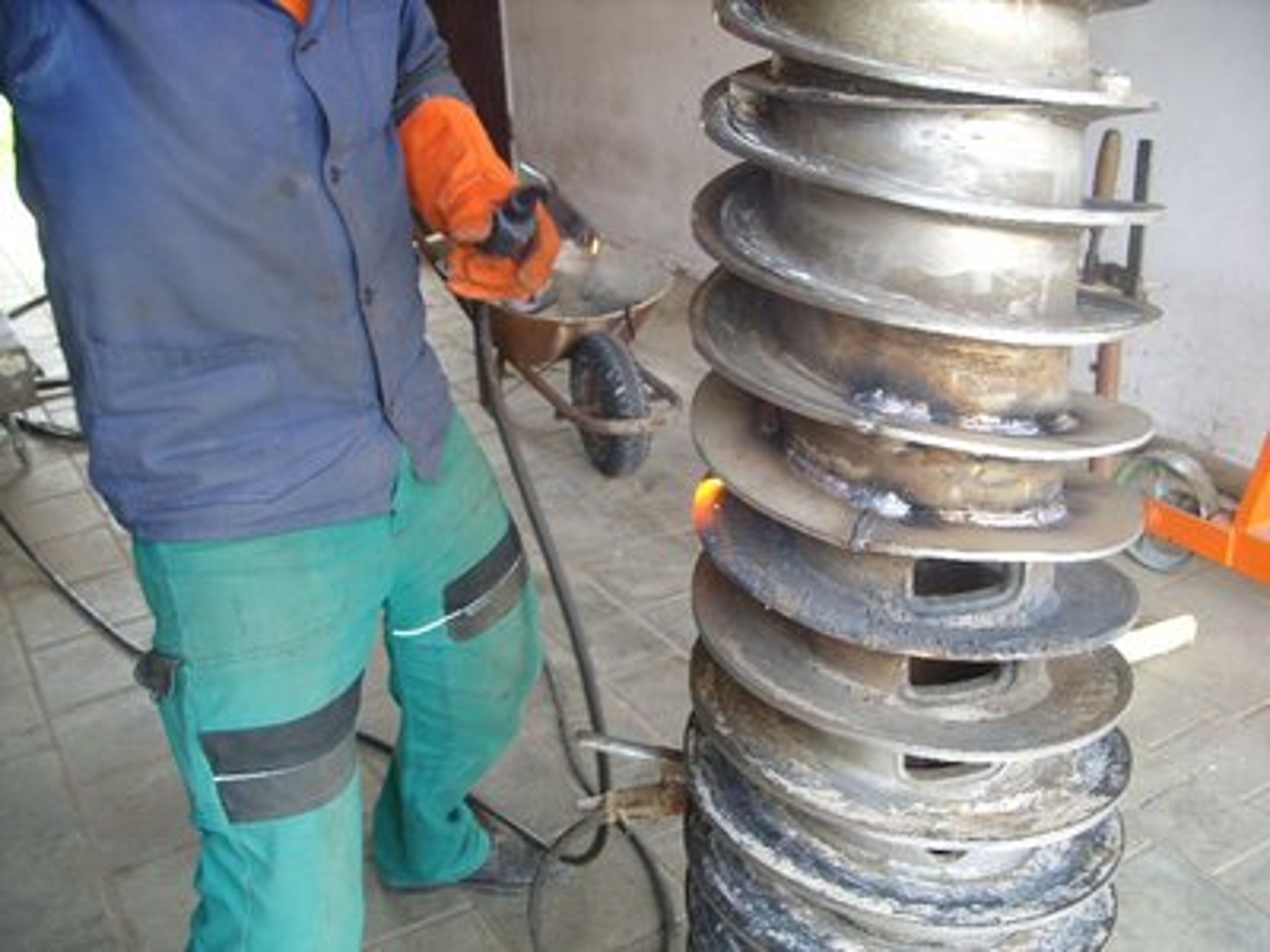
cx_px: 635
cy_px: 476
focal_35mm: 38
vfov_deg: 37.7
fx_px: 1394
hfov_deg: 49.0
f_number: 2.8
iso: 50
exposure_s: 1/33
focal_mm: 7.8
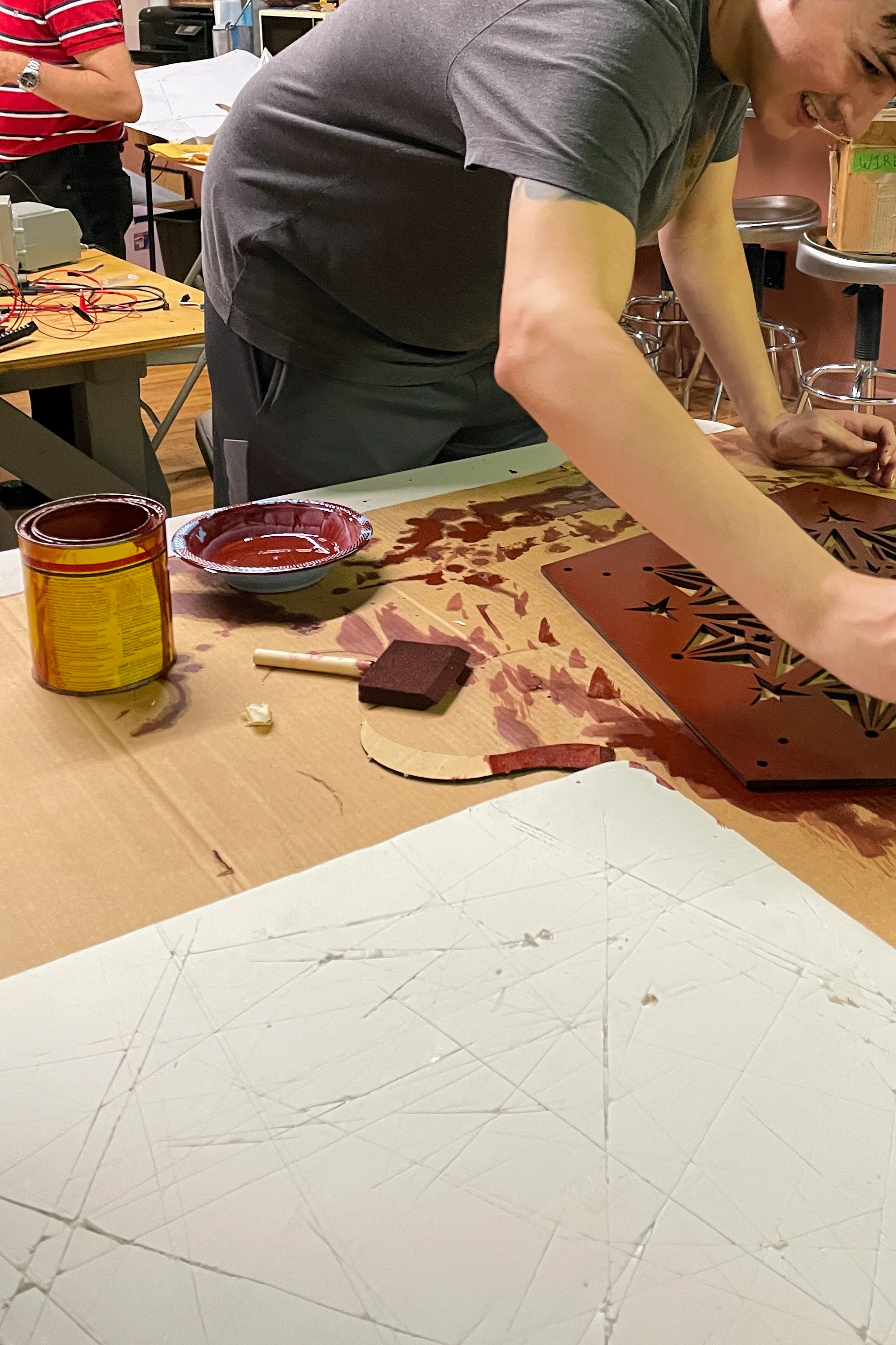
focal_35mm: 37
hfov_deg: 35.5
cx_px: 612
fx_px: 1381
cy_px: 458
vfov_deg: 51.0
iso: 320
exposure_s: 1/60
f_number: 1.6
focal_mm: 4.2
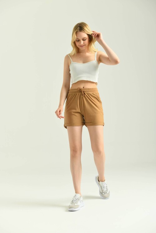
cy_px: 116
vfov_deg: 28.8
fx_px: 455
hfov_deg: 19.5
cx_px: 78
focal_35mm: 70
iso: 125
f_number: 5.6
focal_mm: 70
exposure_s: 1/160
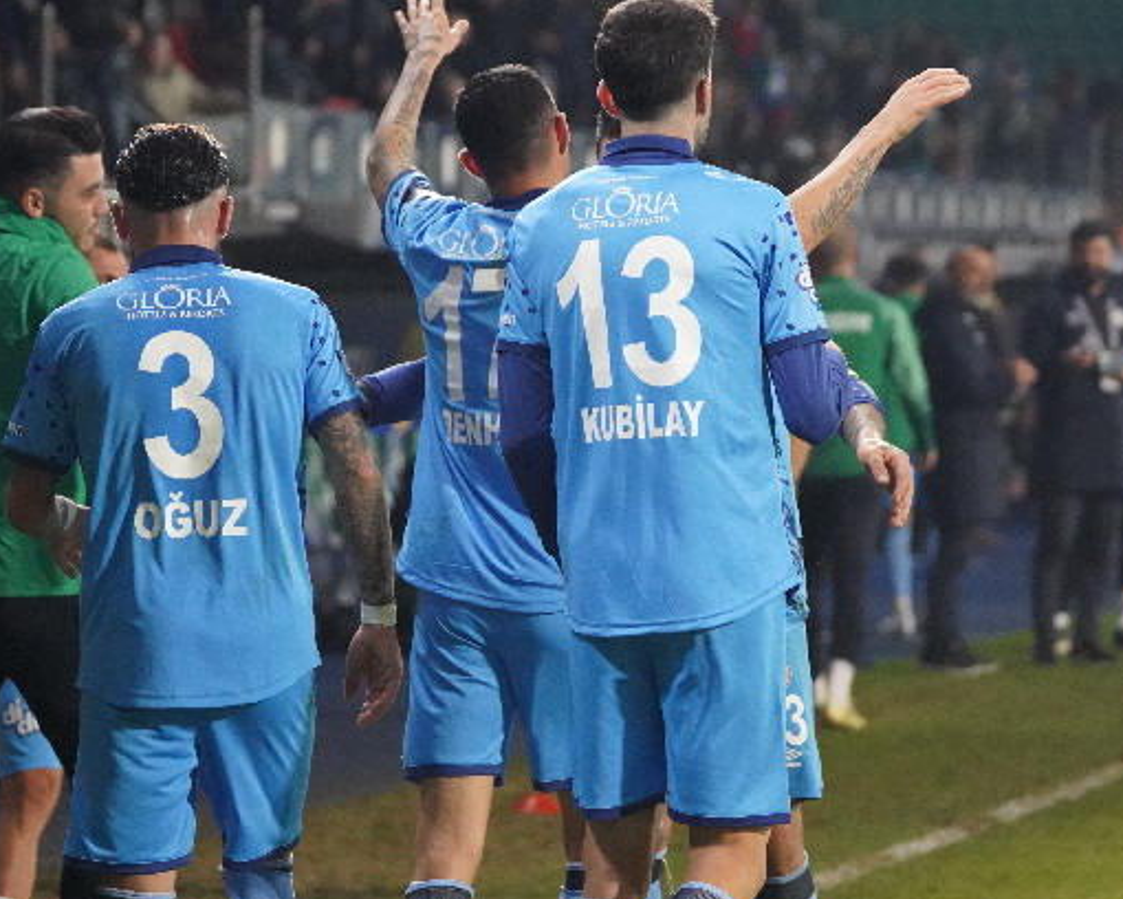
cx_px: 522
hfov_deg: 7.0
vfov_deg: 5.6
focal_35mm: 275
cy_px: 373
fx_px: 9140
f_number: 5.6
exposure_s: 1/1250
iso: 12800
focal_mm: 187
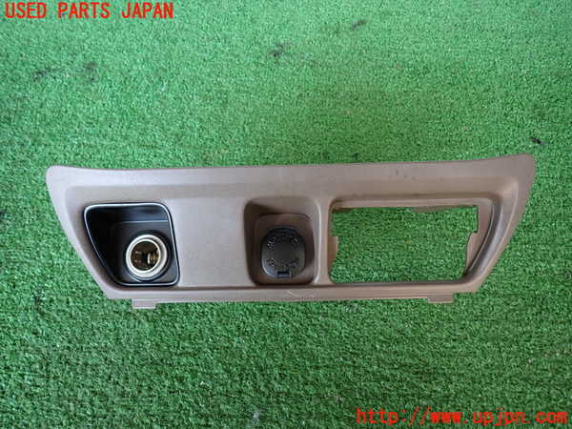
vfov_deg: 54.9
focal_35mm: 25
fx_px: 413
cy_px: 214
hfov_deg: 69.4
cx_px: 286
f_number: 2
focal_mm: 4.5
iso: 160
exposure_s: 1/60
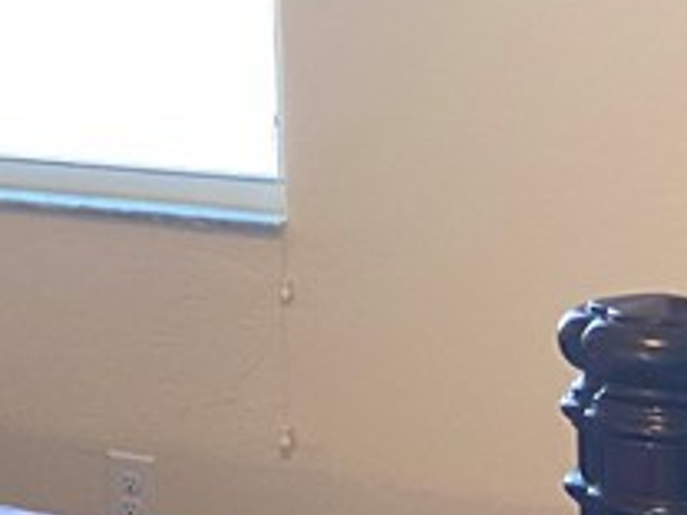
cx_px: -449
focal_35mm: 128
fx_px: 2540
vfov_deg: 11.2
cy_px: -201
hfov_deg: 14.1
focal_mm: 4.25
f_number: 1.8
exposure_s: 1/60
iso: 160
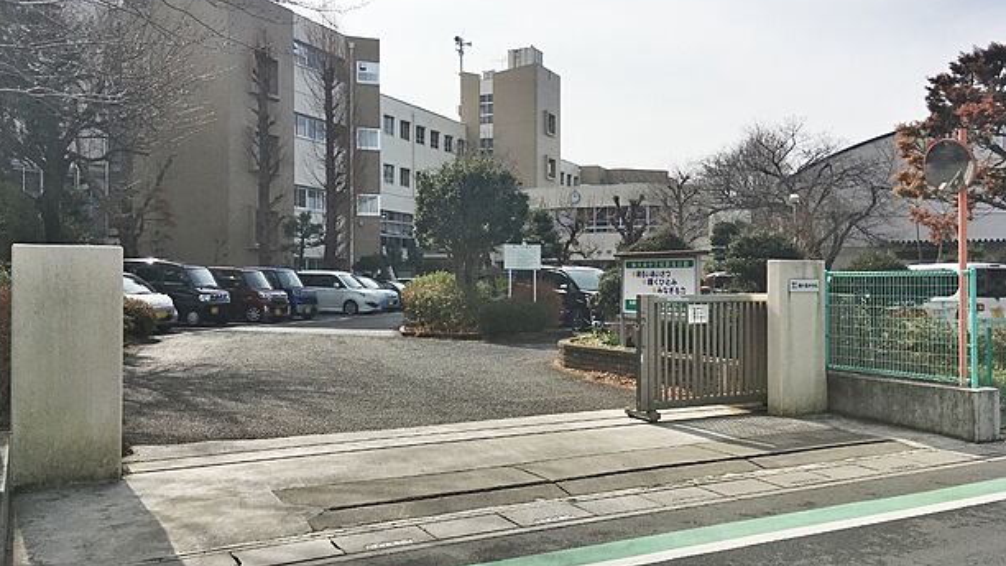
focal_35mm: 32
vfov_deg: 36.7
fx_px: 853
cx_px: 503
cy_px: 279
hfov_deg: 61.0
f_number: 2.2
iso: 25
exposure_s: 1/2959
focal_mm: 4.15
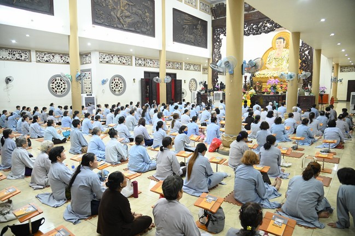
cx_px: 178
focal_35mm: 24
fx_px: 237
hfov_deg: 73.8
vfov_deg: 53.1
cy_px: 118
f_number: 4.5
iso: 8000
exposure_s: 1/125
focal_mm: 24
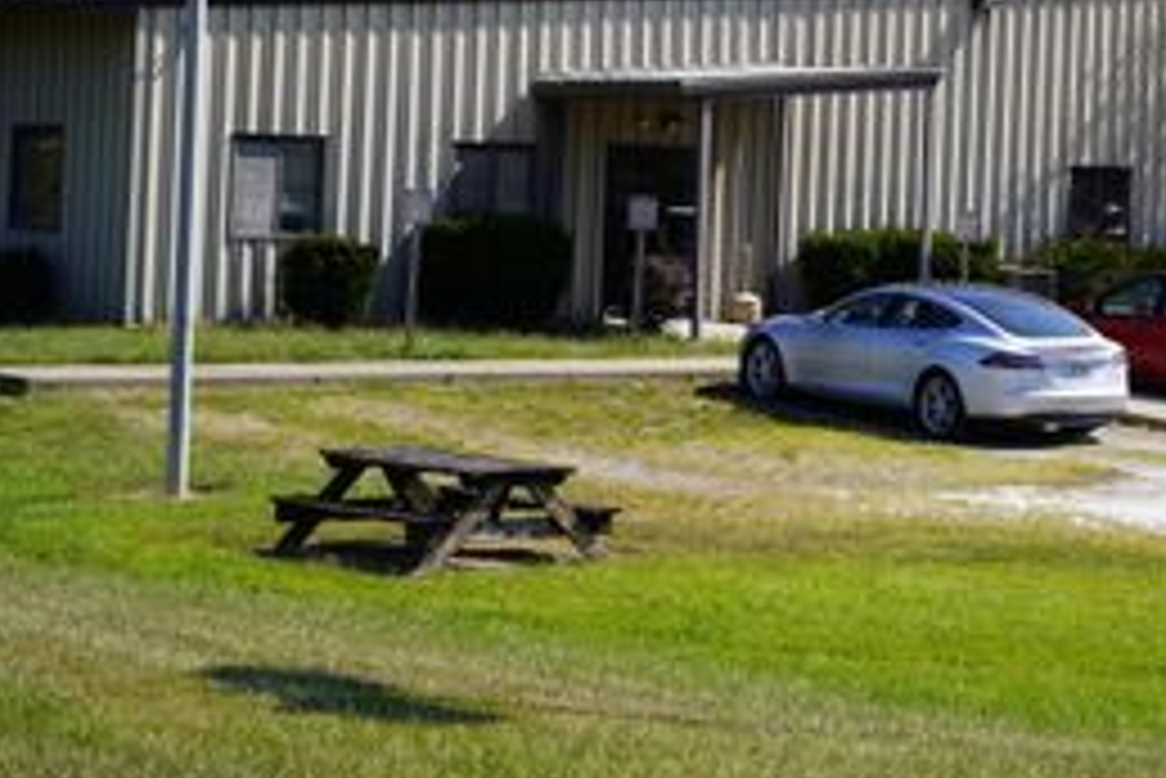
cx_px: 1049
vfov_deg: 12.9
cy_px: 115
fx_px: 3435
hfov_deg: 18.9
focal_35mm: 106
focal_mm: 55
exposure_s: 1/160
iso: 100
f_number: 10
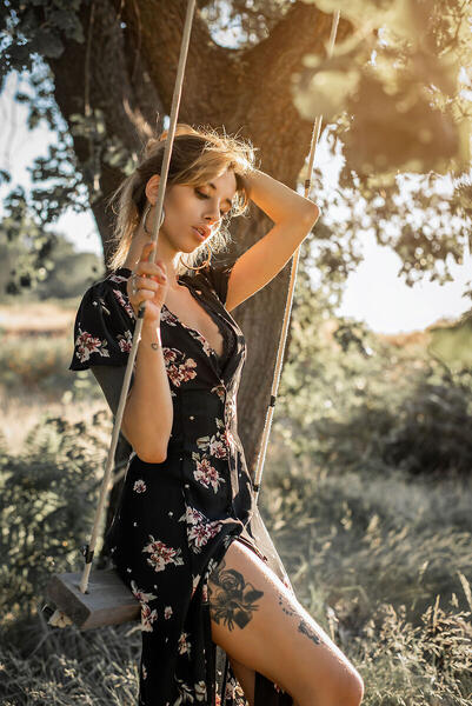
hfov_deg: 27.0
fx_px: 982
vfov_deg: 39.6
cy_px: 353
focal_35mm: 50
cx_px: 236
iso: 125
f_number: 2.8
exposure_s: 1/320
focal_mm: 50
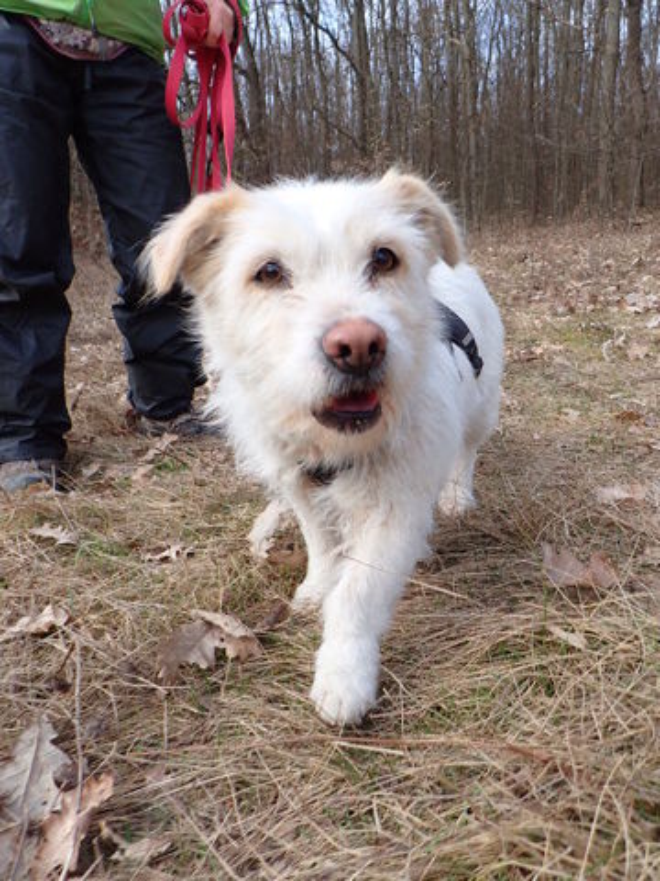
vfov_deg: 69.4
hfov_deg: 54.9
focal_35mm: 25
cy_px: 440
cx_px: 330
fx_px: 636
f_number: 2.8
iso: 200
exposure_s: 1/1250
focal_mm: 4.5
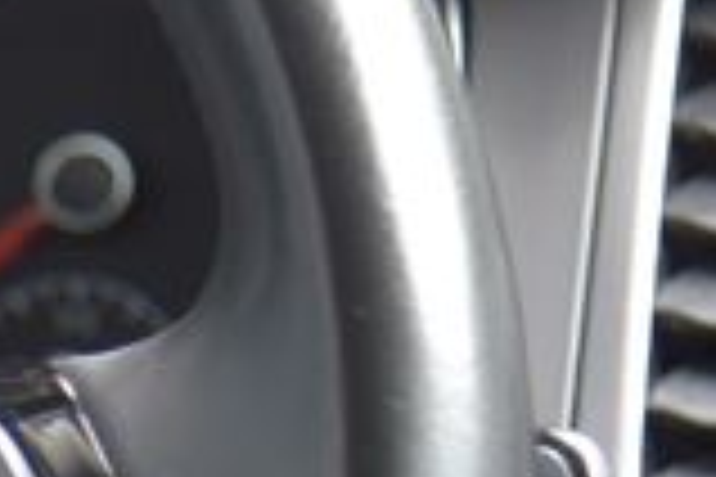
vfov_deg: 3.7
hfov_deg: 5.4
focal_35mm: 373
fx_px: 7418
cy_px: 616
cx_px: -986
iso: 500
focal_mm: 58
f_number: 4
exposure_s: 1/50
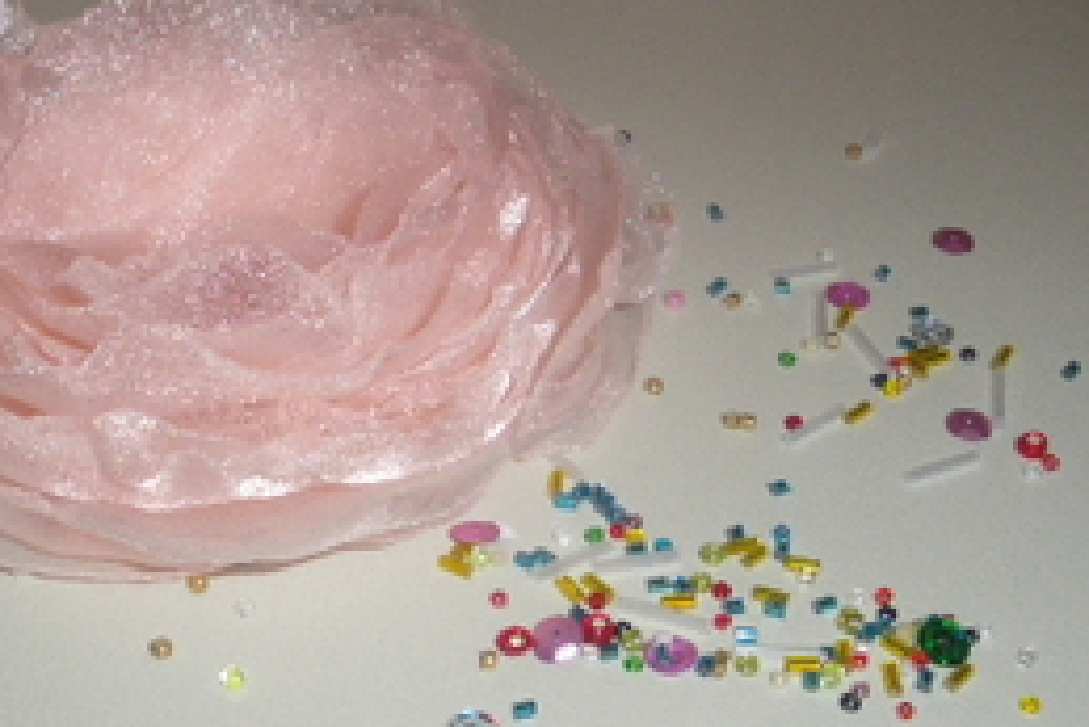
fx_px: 1967
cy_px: 483
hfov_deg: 30.7
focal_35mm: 65
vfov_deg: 20.9
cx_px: 362
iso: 200
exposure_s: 1/50
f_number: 3.5
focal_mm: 6.3
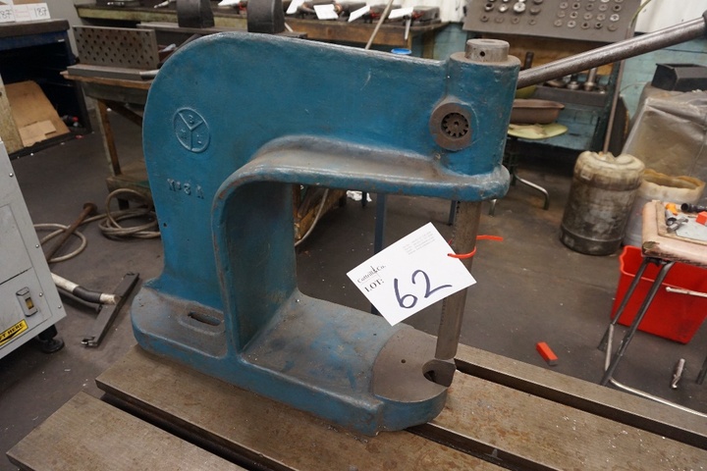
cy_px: 236
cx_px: 354
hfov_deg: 73.7
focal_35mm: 24
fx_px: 471
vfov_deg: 53.1
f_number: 4
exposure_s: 1/160
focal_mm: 16
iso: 1600
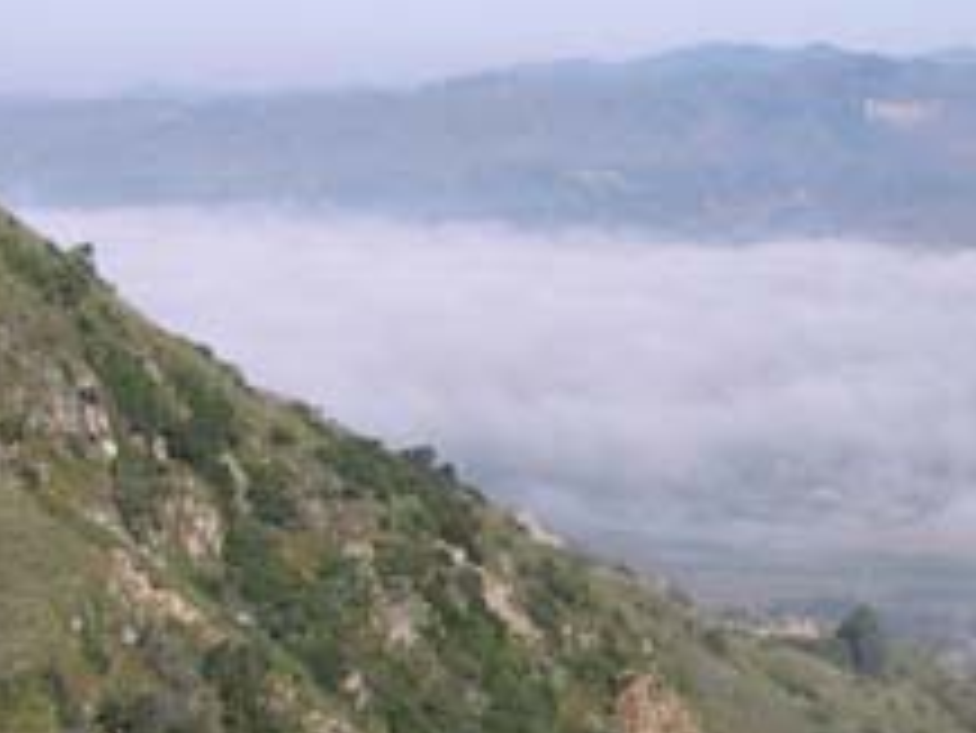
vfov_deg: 10.6
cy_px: 369
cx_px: 985
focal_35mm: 140
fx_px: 3949
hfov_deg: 13.9
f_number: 7.6
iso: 100
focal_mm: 8
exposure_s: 1/227
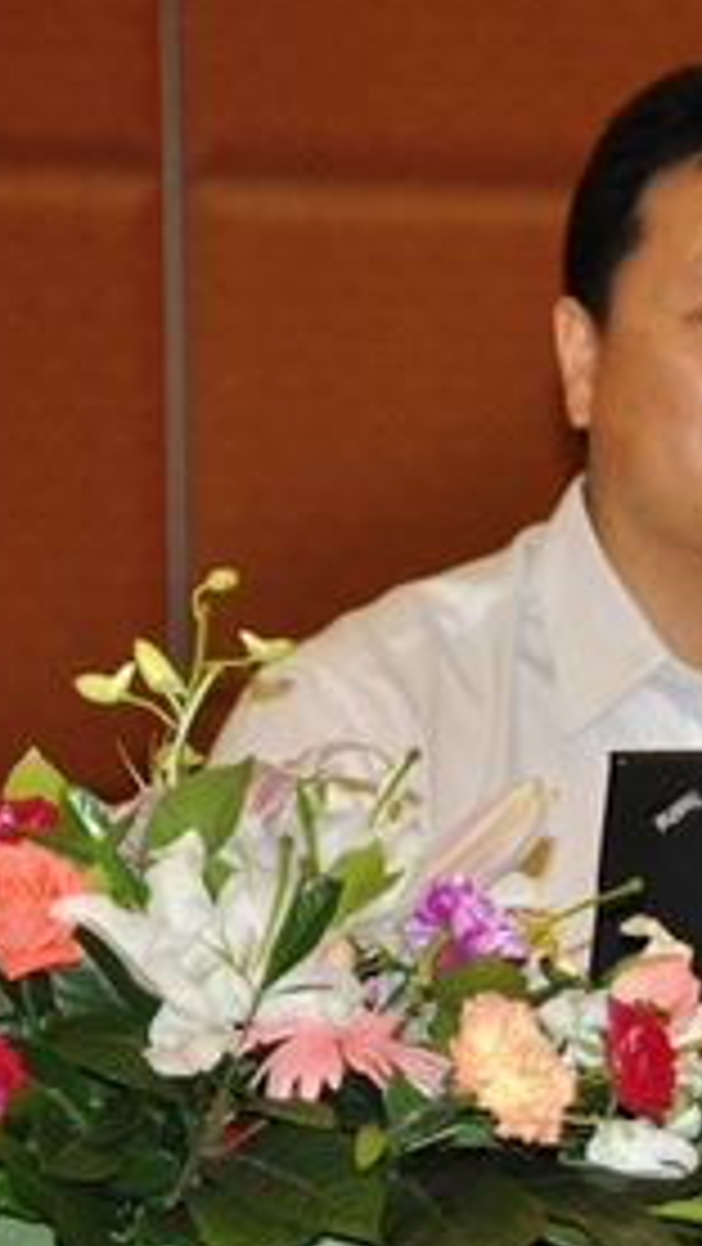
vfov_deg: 7.3
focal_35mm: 297
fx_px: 9817
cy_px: 576
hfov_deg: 4.1
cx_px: 774
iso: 800
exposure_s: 1/60
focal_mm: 105
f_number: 5.6
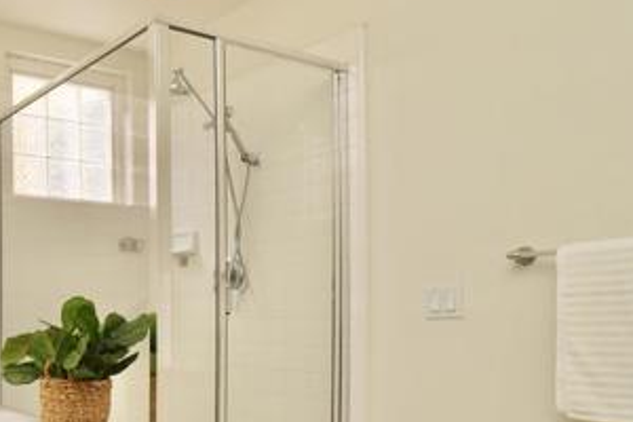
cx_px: -17
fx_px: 563
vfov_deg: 40.0
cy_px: 315
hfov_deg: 47.4
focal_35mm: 32
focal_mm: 10
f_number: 4
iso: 100
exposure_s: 1/160
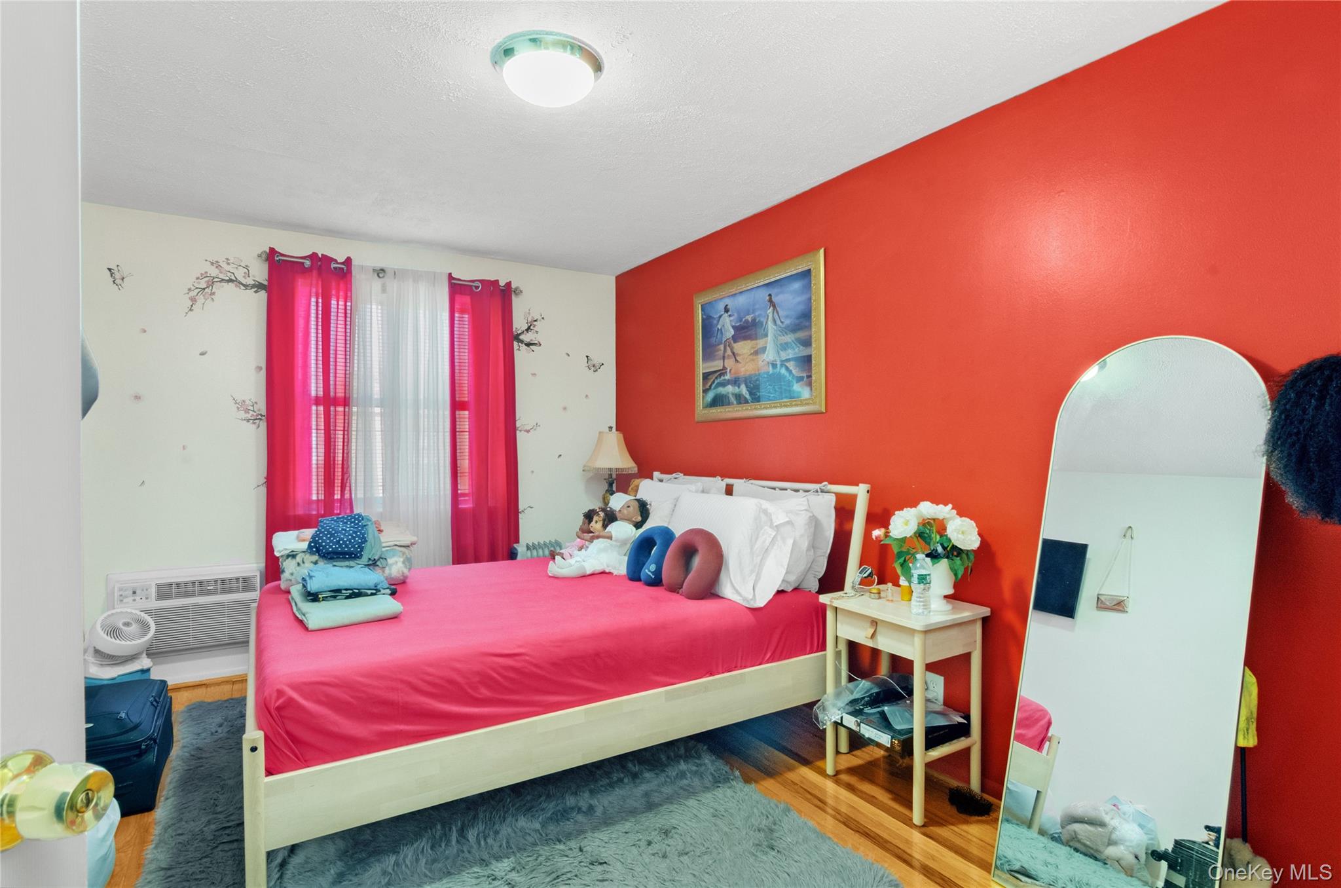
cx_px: 670
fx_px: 669
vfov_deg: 67.1
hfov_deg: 90.1
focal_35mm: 18
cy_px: 444
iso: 800
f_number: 14
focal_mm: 12
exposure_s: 4
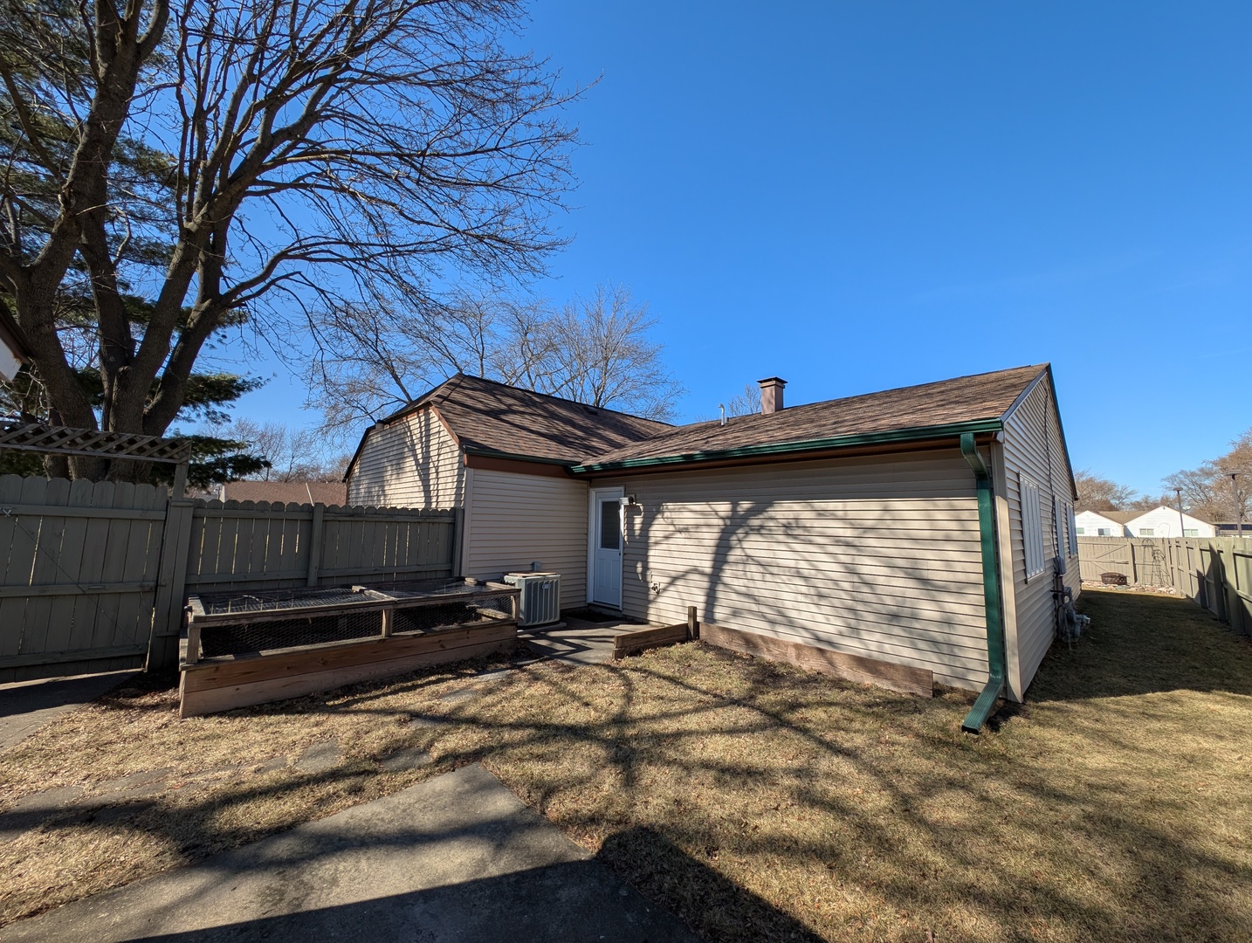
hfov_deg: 110.5
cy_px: 472
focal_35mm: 12
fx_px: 435
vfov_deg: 94.7
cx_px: 626
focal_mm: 2.23
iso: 39
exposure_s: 1/1524
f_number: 1.95
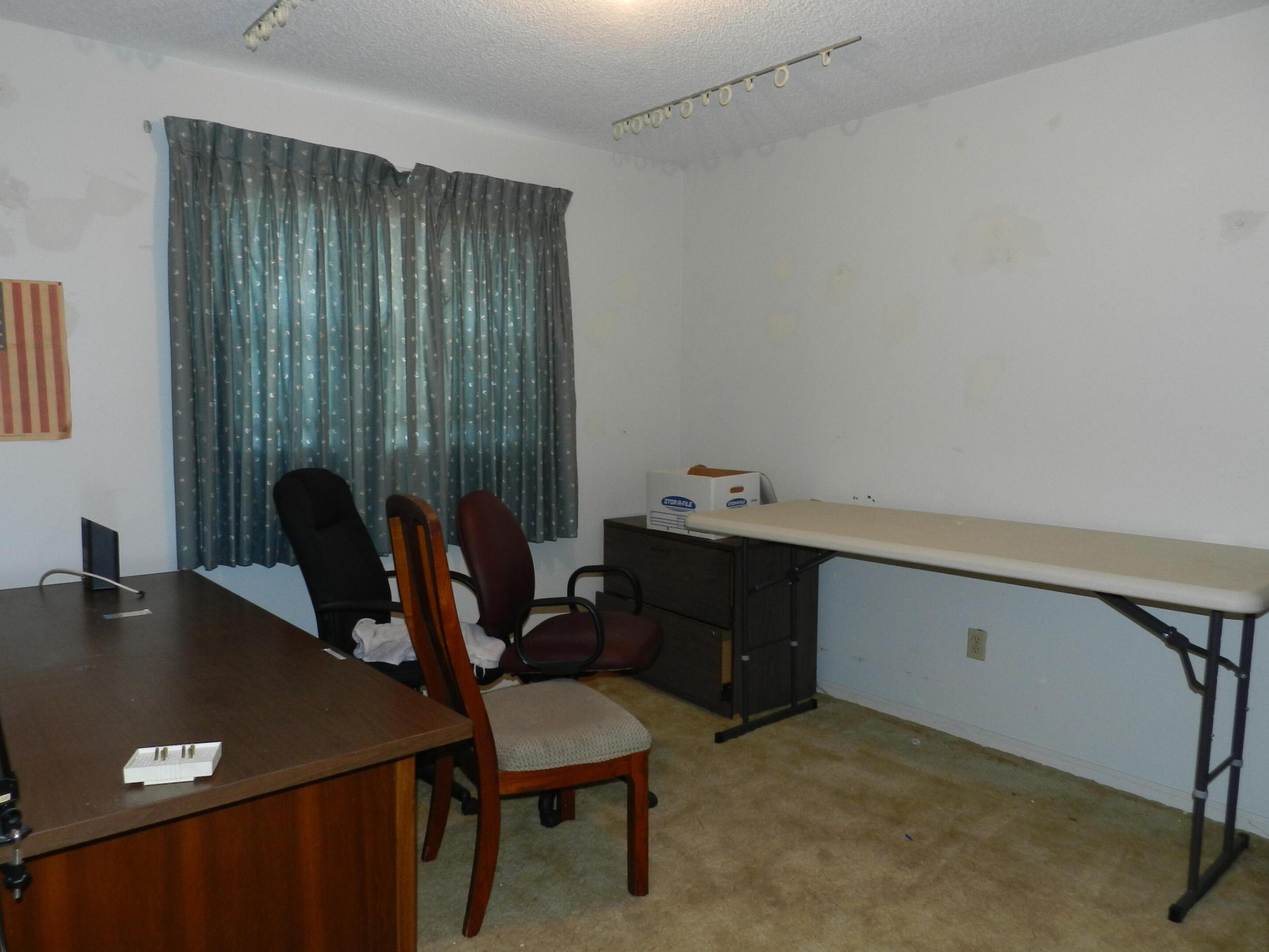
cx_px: 611
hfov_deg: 71.6
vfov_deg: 56.8
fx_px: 880
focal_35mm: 24
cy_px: 474
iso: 200
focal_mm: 4
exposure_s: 1/30
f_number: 3.4
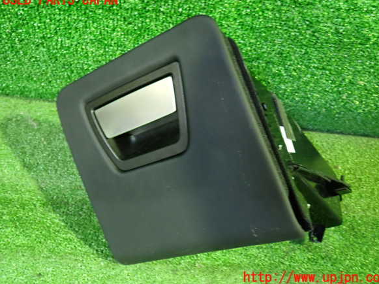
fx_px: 339
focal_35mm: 31
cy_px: 139
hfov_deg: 58.4
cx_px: 195
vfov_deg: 45.4
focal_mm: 5.4
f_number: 2.3
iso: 800
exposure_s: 1/15
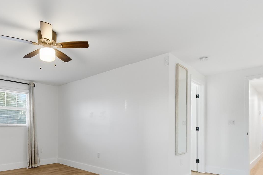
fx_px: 175
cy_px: 127
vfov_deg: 51.3
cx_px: 94
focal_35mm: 24
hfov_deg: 72.1
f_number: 9
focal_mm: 16
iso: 250
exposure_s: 1/20
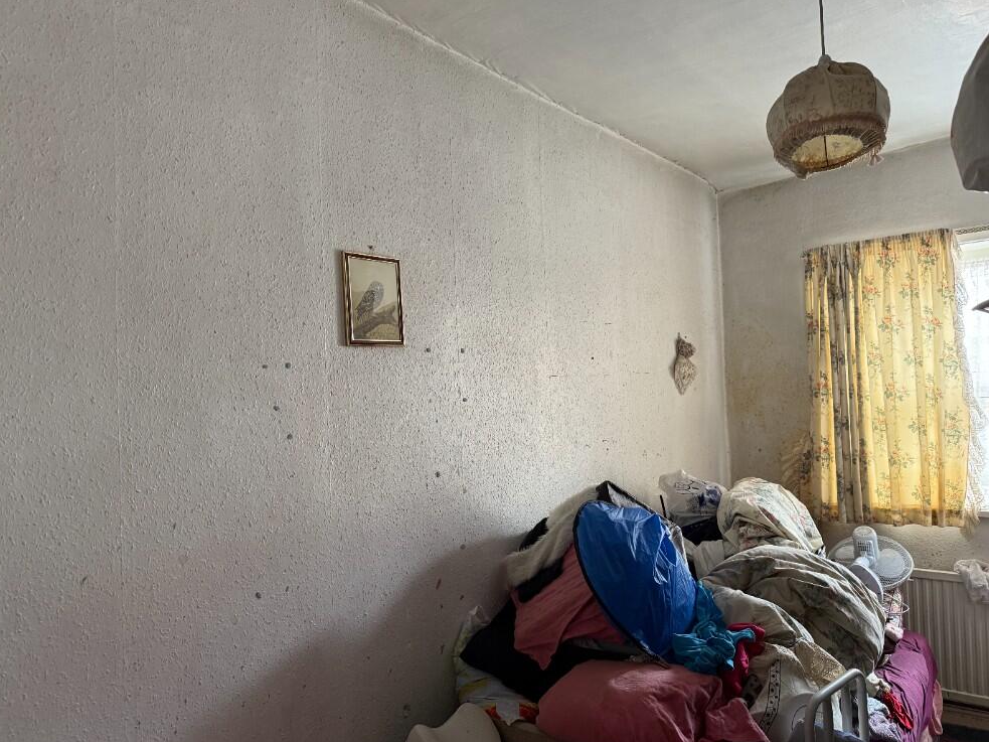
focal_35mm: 25
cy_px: 381
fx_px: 714
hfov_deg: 69.4
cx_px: 491
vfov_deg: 54.9
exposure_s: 1/60
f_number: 1.78
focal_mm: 6.76
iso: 320
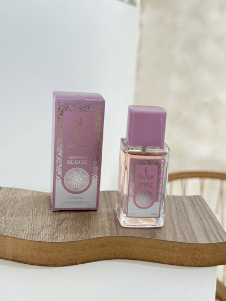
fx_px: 418
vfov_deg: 39.6
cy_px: 150
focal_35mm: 48
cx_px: 113
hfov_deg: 30.3
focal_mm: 6.76
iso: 50
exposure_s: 1/100
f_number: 1.78
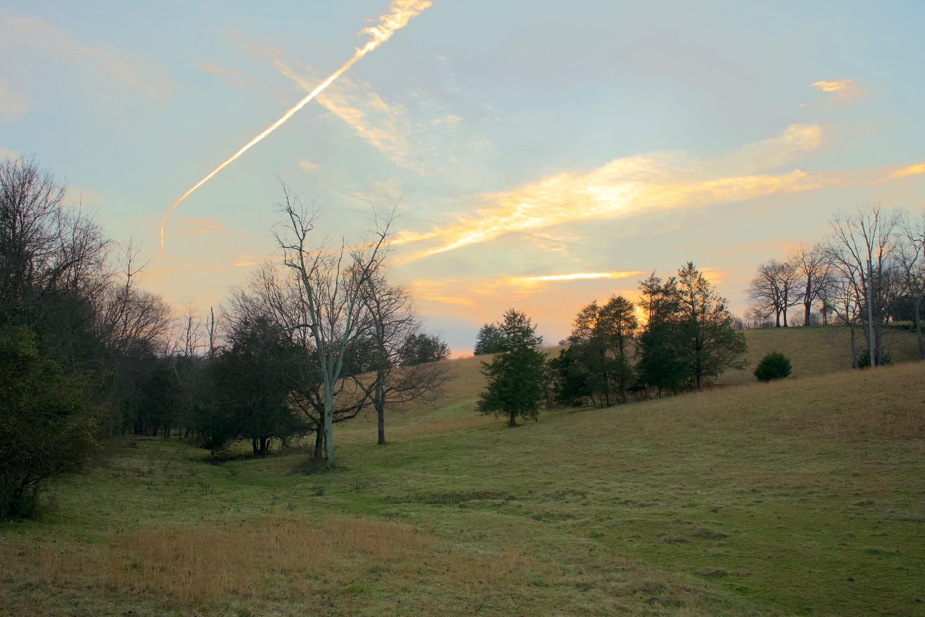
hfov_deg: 61.9
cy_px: 308
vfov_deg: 43.6
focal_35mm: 30
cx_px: 462
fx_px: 771
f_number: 5.6
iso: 800
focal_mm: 30
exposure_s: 1/160
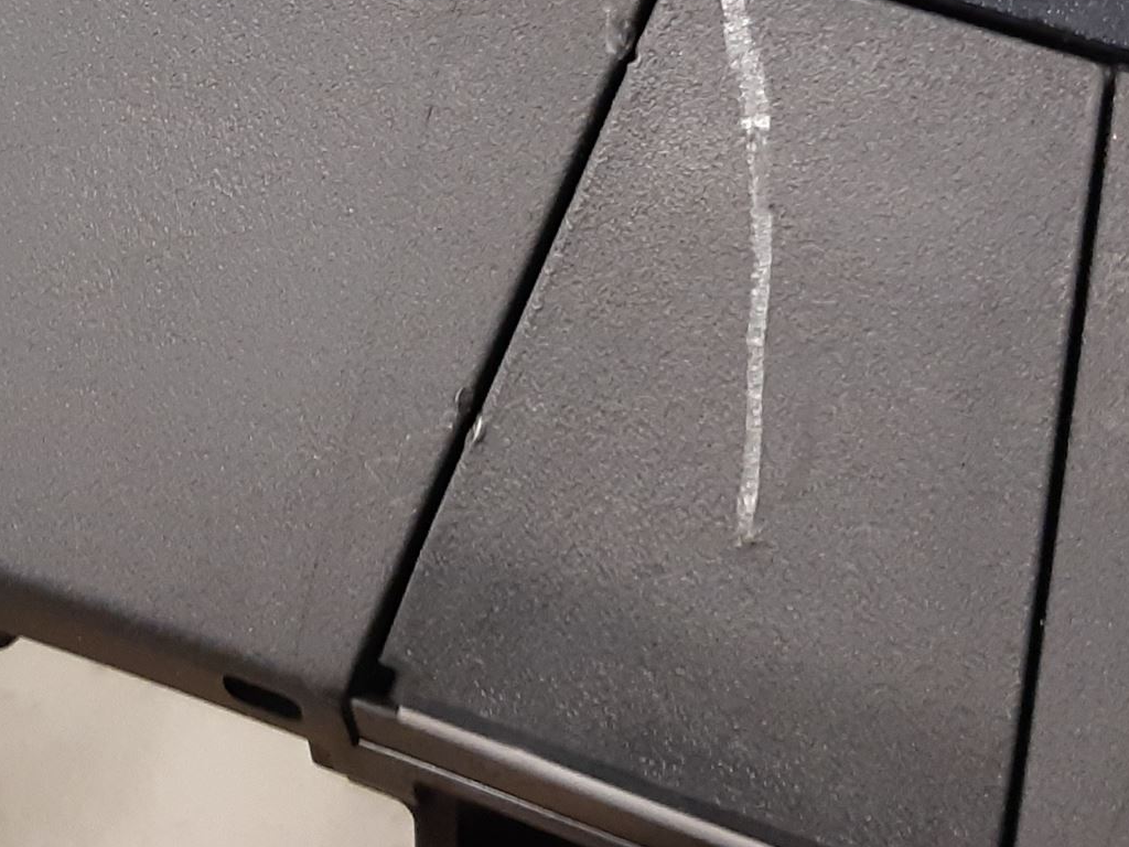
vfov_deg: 27.3
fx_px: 1696
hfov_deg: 36.4
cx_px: 367
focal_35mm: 52
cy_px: 125
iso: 200
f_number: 1.7
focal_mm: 3.93
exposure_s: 1/33
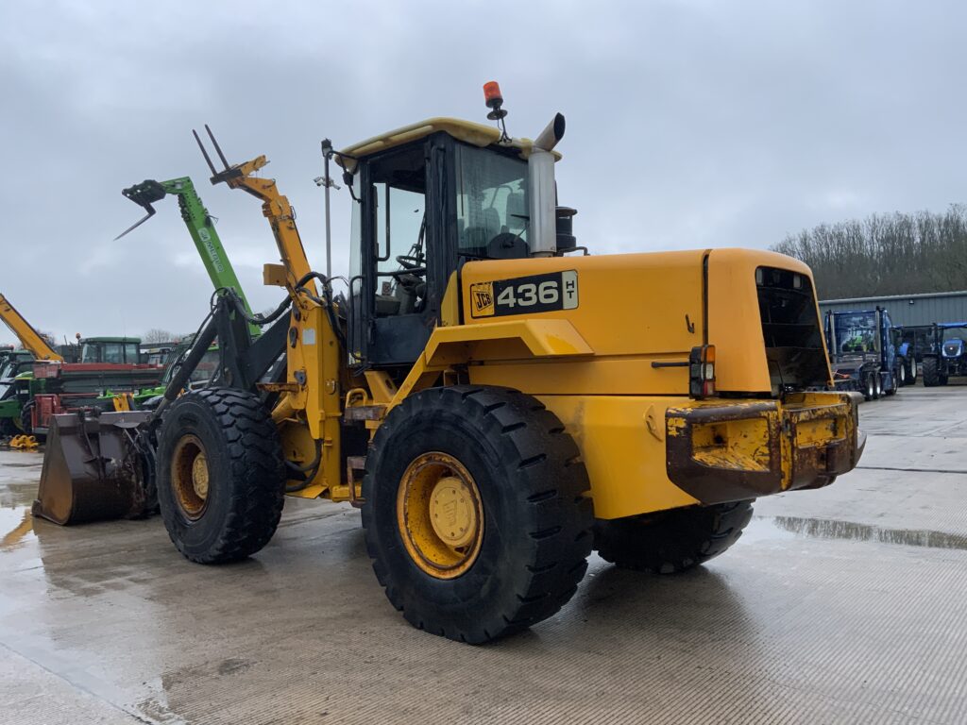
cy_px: 362
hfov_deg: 61.7
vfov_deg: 48.2
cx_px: 484
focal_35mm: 29
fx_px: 810
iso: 50
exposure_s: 1/122
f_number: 1.8
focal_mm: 3
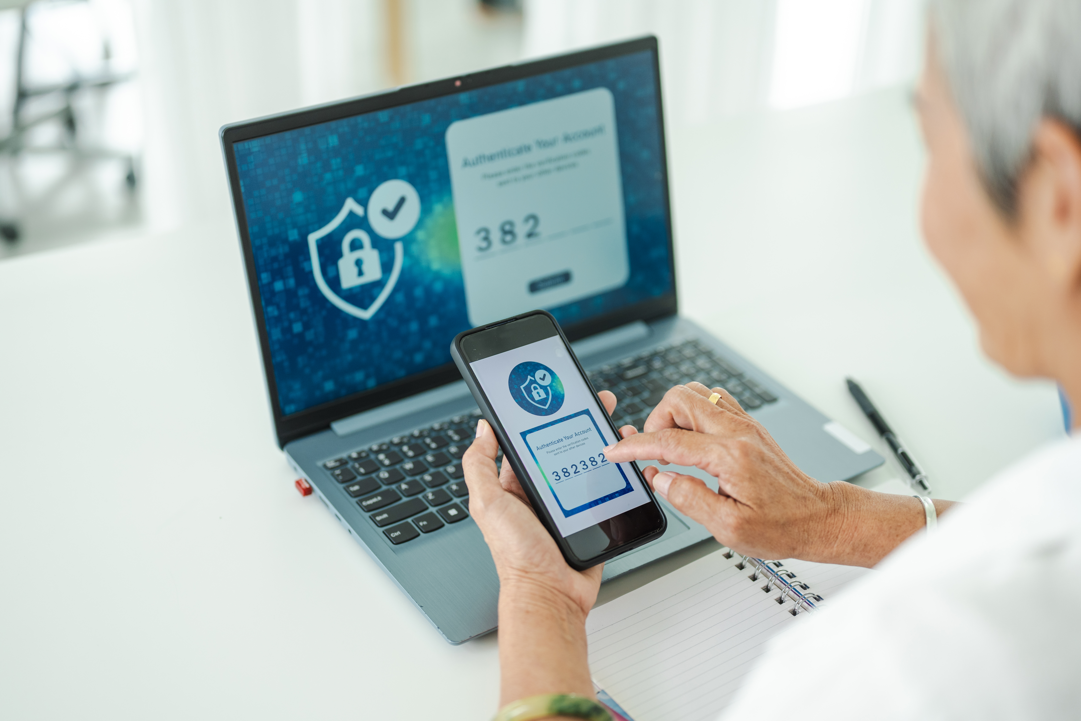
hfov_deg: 39.6
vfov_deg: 27.0
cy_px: 360
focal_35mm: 50
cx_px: 540
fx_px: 1501
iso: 320
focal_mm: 50
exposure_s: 1/320
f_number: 1.8
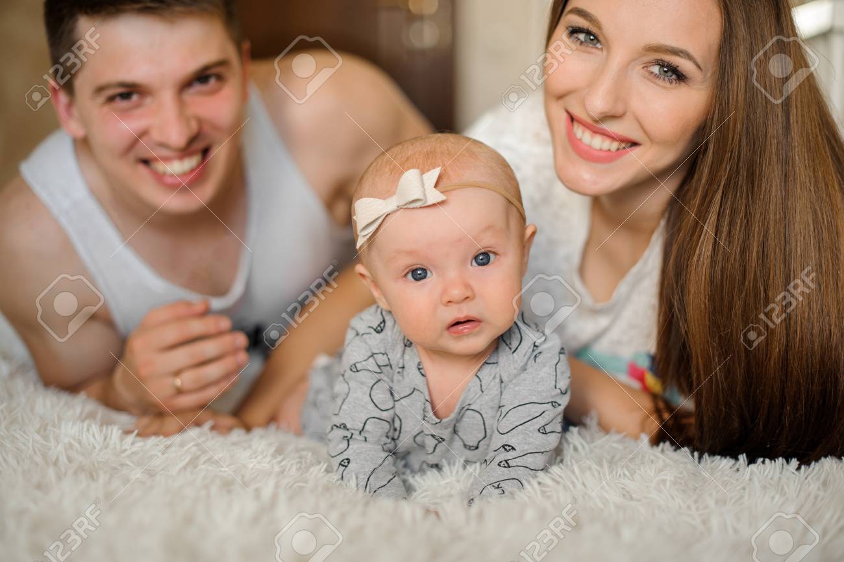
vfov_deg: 27.0
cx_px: 422
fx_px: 1171
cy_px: 281
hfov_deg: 39.6
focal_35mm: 50
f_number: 2
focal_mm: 50
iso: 250
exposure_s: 1/320
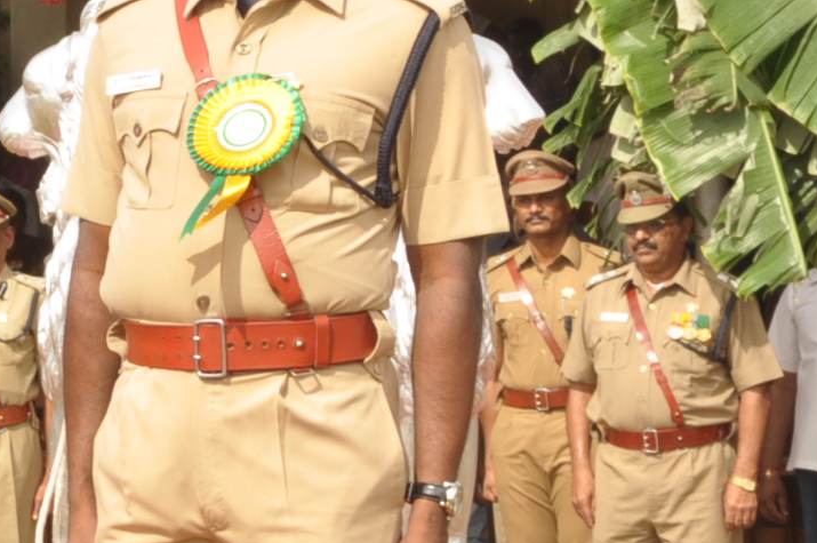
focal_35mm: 236
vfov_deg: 5.8
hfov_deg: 8.4
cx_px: -642
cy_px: 305
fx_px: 5355
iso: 200
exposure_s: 1/125
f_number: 13
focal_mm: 35
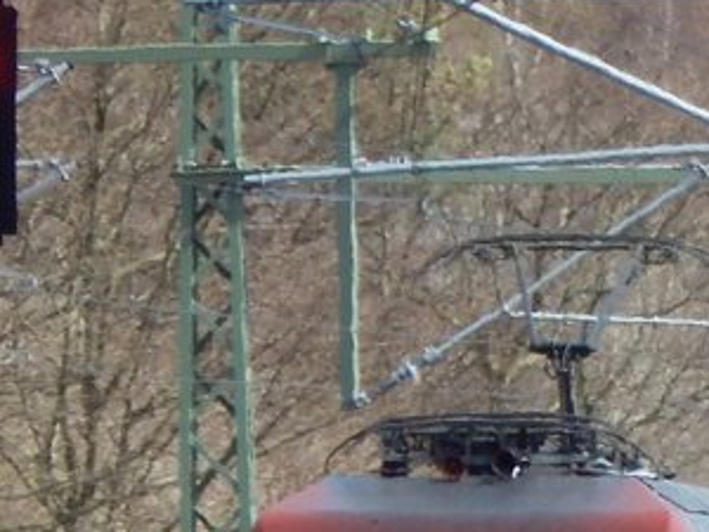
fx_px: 44691
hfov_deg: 0.9
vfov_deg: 0.7
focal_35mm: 2182
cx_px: 1115
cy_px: 640
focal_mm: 97.9
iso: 125
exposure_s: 1/500
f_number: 5.8
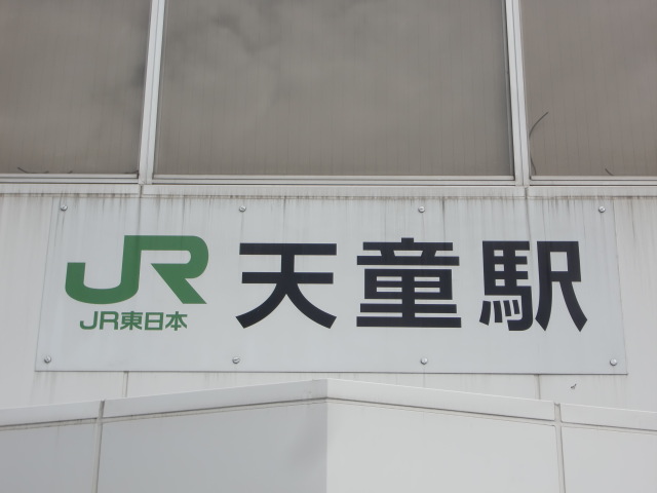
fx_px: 1499
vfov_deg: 18.7
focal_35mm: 79
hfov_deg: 24.7
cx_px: 328
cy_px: 246
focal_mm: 13.9
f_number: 4.6
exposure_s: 1/800
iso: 64
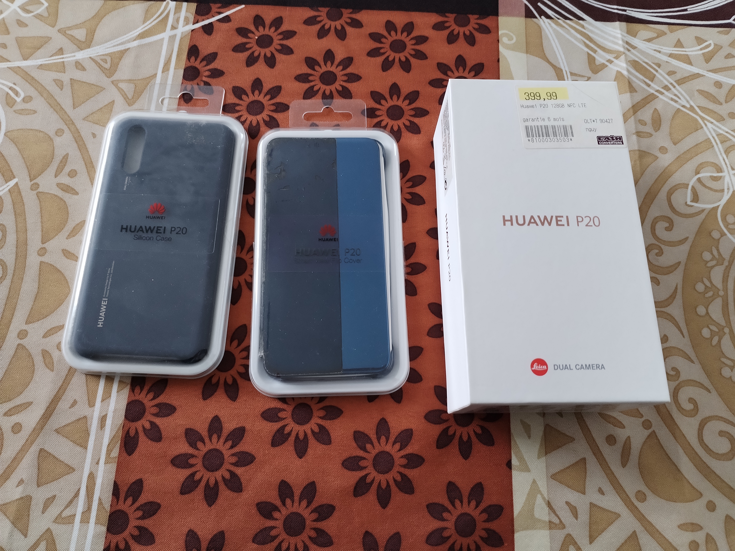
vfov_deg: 48.2
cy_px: 276
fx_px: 616
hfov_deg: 61.7
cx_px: 368
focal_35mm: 29
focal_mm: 4.75
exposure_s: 1/33.3
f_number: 1.8
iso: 556
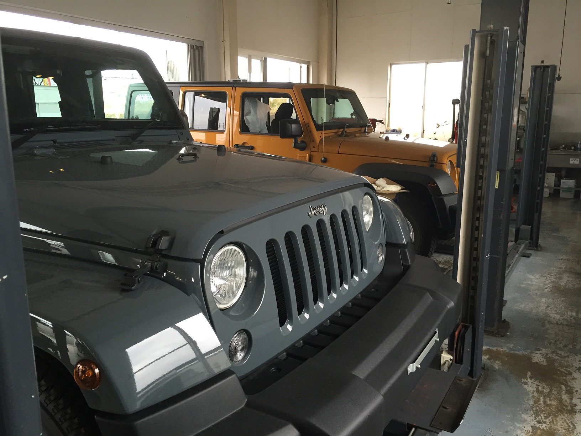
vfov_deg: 48.2
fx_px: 487
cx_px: 290
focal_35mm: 29
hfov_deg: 61.7
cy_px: 218
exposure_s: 1/30
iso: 50
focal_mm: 4.15
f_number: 2.2
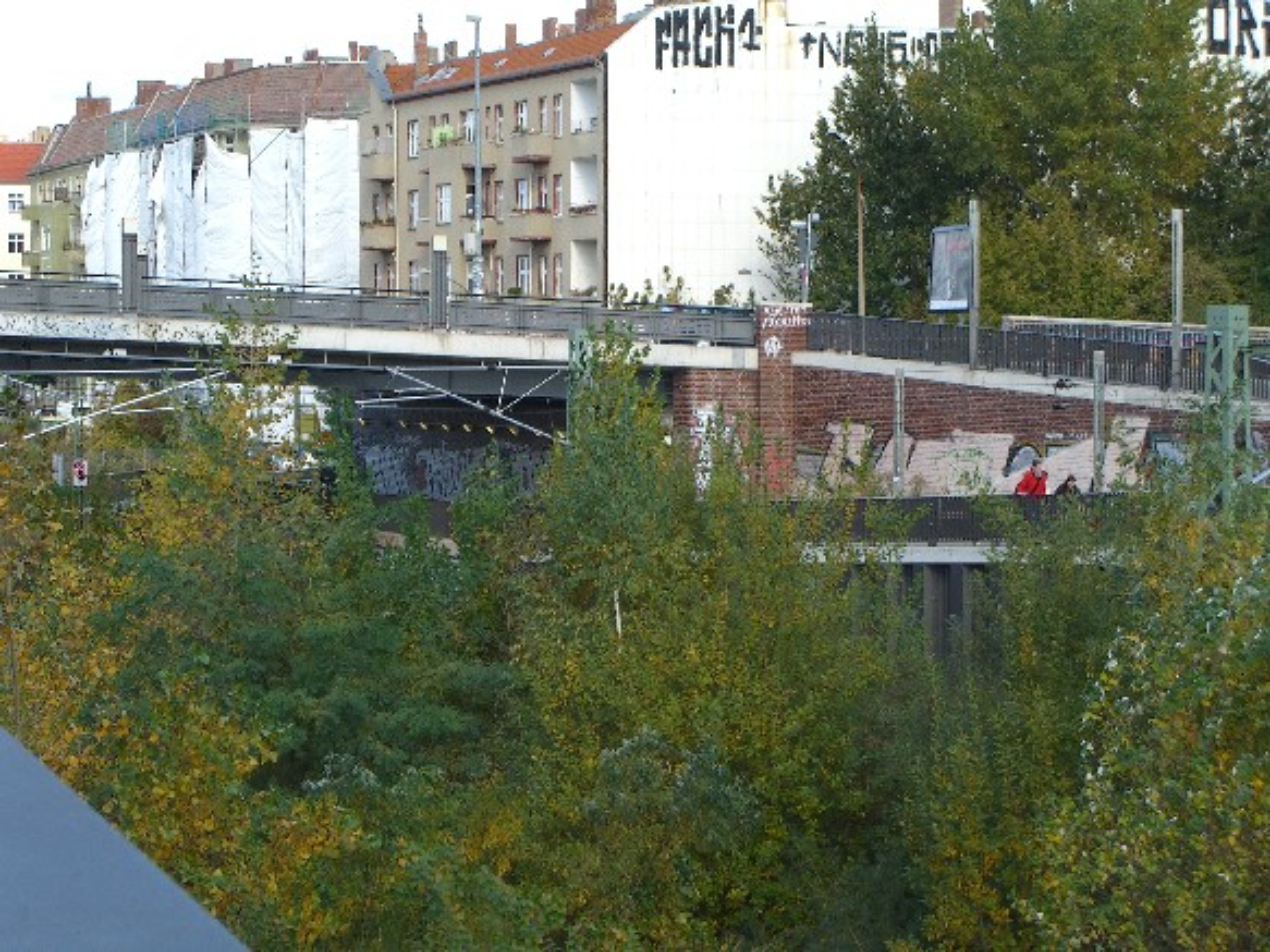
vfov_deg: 15.6
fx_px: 3485
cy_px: 476
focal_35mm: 95
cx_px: 635
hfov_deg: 20.7
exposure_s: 1/160
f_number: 4.8
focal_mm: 19.7
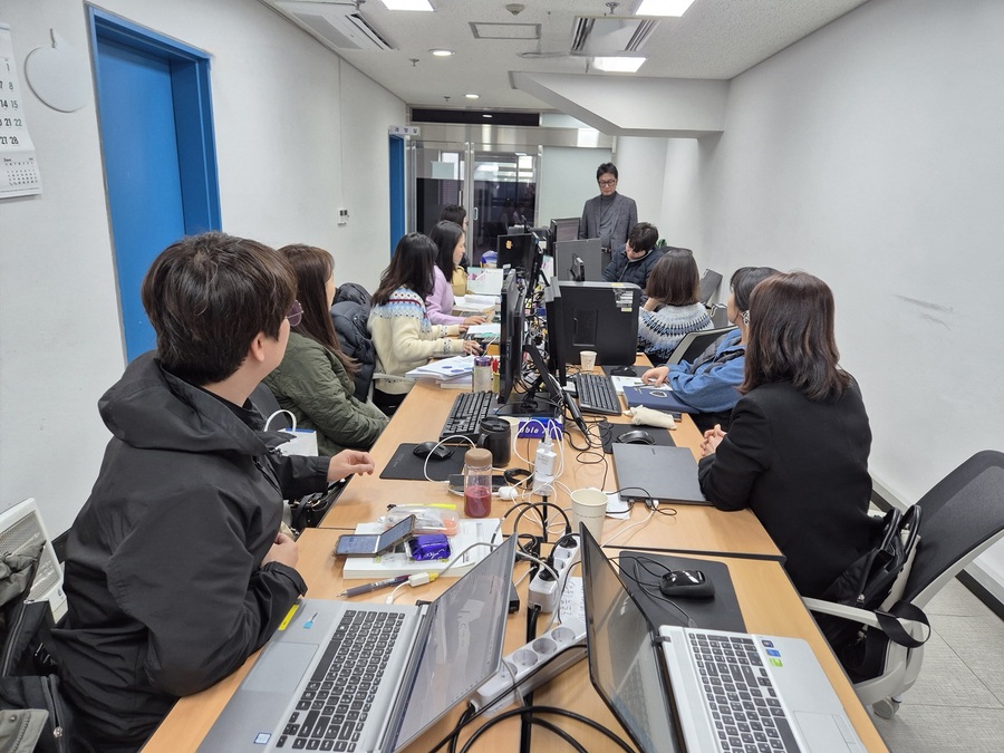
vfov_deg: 58.9
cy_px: 376
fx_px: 667
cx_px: 502
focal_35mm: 23
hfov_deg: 73.9
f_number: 1.8
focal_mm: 5.4
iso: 160
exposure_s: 1/120
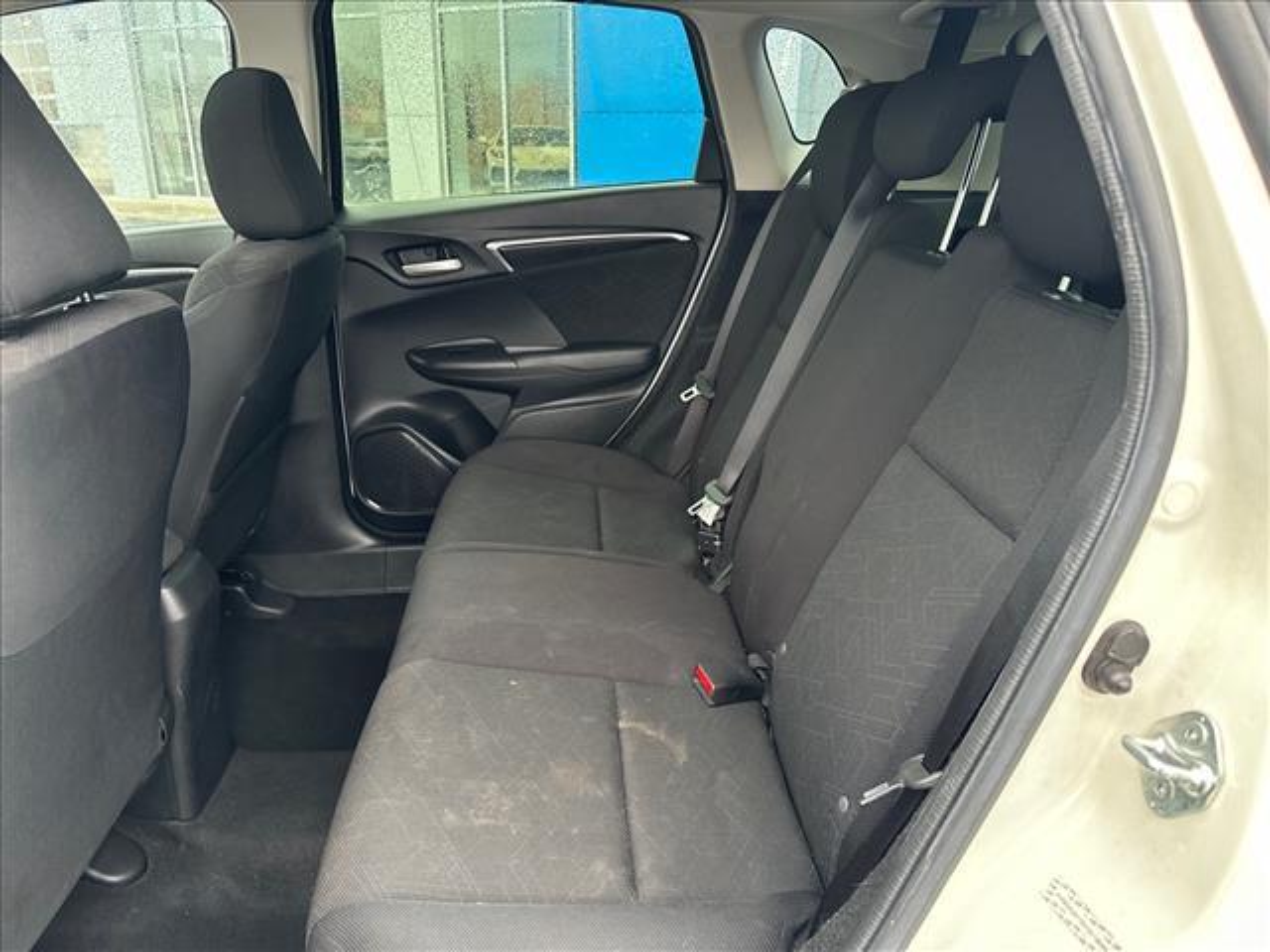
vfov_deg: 56.8
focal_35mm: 24
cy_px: 476
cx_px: 635
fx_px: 881
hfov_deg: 71.6
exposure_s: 1/60
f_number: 1.78
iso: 320
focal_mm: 6.86
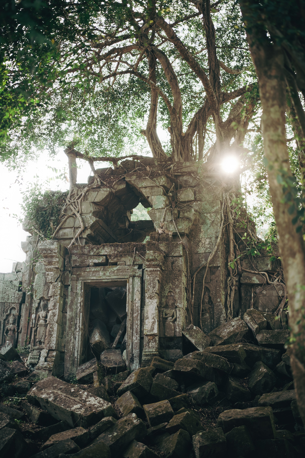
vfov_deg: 39.6
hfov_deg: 27.0
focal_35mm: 50
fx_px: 635
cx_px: 152
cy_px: 229
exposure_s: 1/320
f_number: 1.4
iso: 160
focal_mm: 33
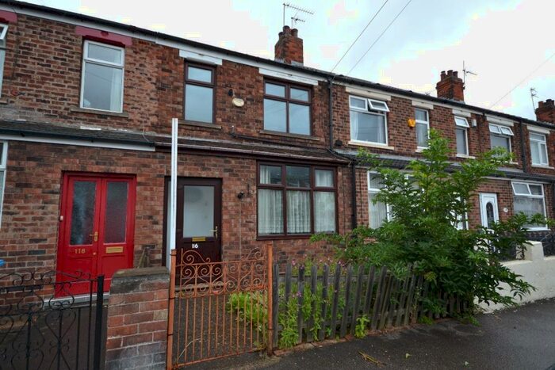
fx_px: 278
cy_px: 185
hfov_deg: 90.0
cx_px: 278
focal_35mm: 18
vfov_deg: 67.4
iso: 160
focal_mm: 12
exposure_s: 1/125
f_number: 5.6
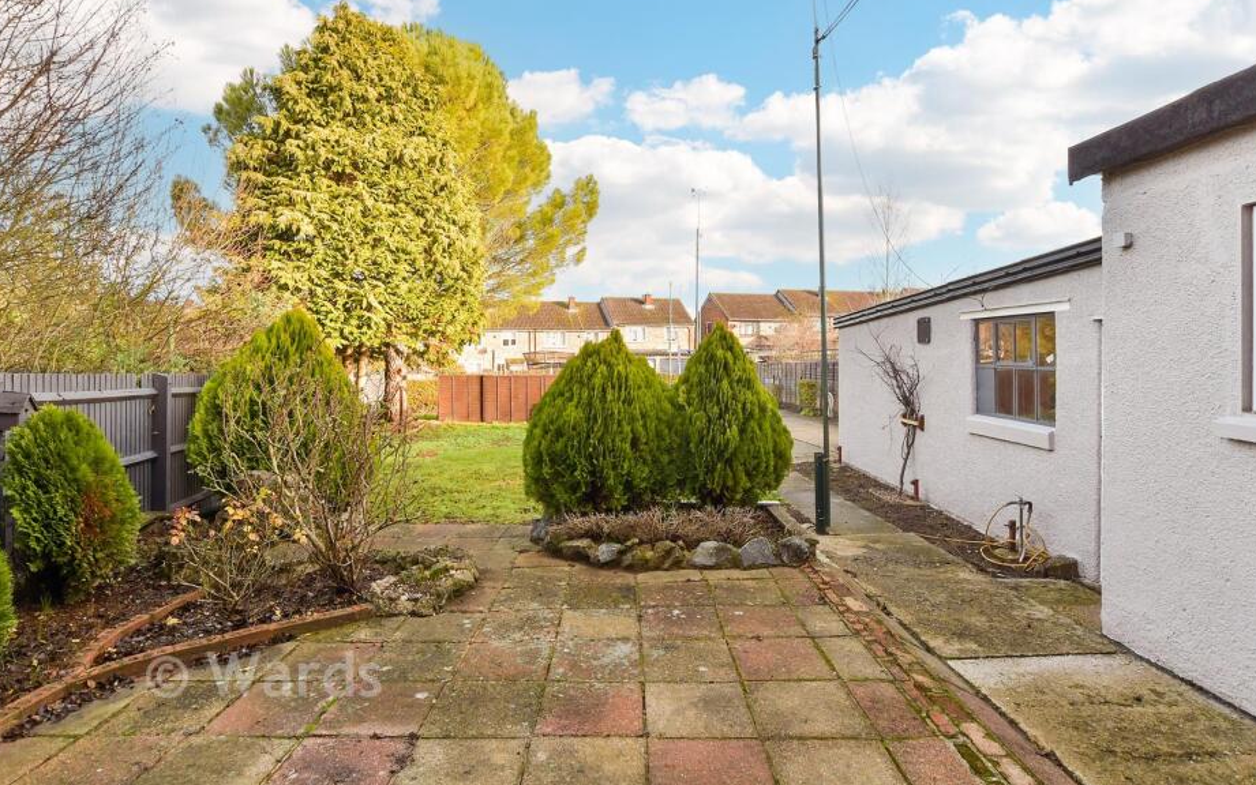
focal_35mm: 17
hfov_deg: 94.3
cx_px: 599
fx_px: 582
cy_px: 356
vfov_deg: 67.9
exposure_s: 1/100
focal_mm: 10
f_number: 8
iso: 320
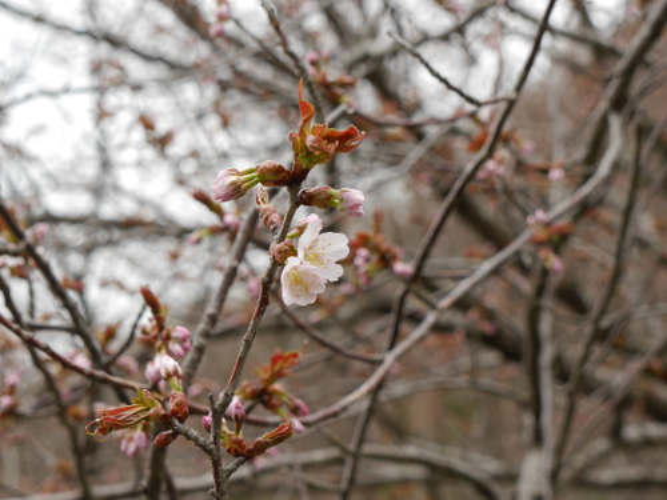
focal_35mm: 82
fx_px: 1580
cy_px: 250
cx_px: 334
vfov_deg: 18.0
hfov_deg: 23.8
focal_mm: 41
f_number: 6.3
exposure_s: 1/160
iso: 160
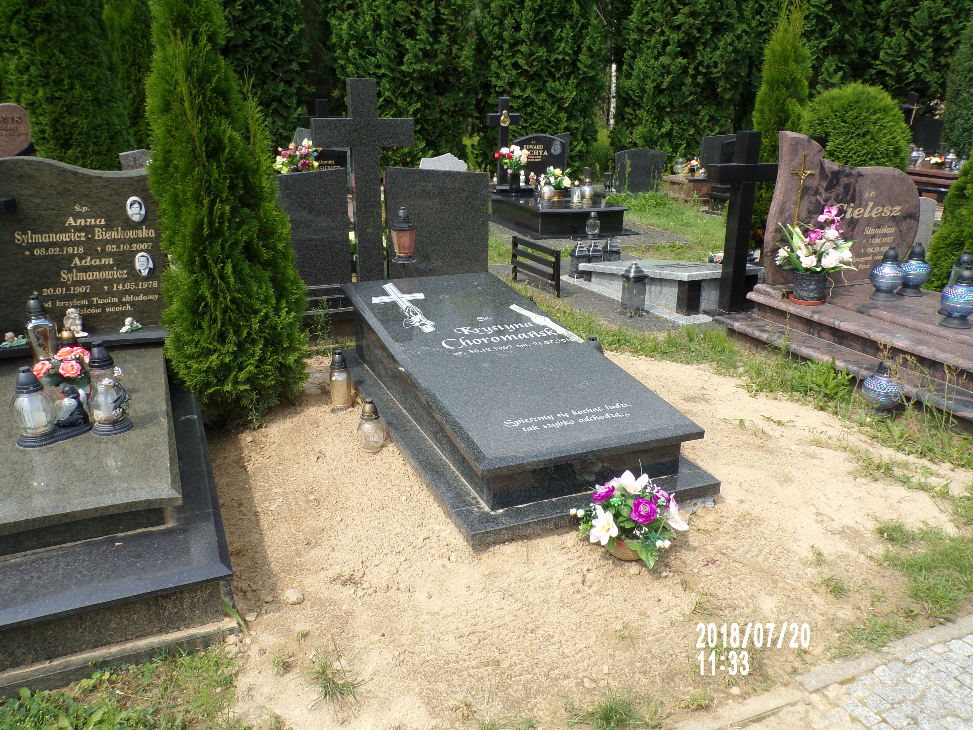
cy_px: 365
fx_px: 787
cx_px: 486
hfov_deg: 63.4
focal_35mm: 28
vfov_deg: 49.7
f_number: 6
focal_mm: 5
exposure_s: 1/200
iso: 80
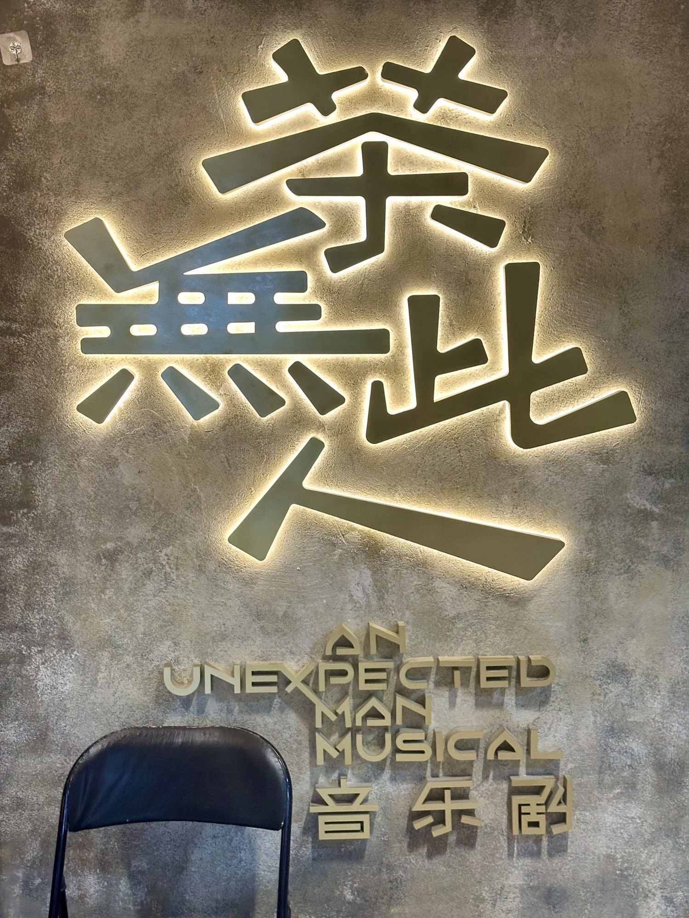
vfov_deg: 39.7
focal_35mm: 48
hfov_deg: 30.3
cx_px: 344
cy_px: 459
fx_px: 1274
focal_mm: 6.86
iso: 160
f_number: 1.78
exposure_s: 1/50
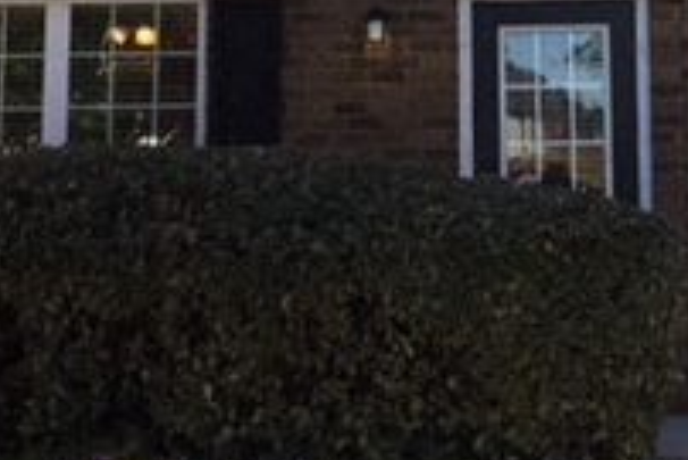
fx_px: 1951
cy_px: -143
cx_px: 531
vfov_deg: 13.0
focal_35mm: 102
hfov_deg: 19.8
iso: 25
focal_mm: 3.3
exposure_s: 1/905
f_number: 2.4
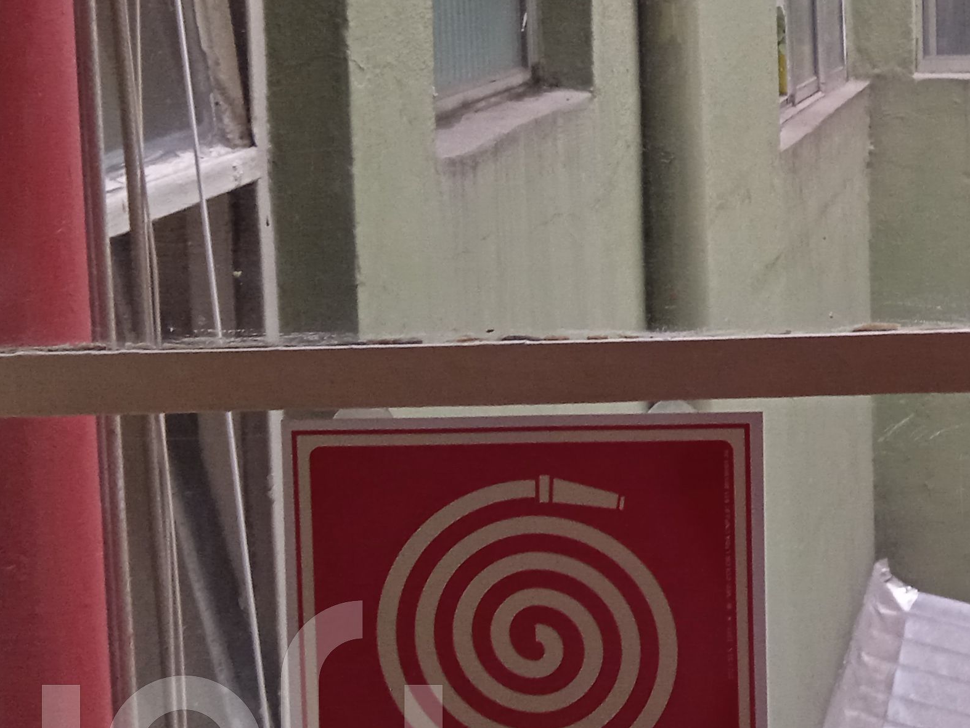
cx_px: 1112
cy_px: 60
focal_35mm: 74
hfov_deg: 24.3
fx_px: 2074
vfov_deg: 19.5
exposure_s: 1/30
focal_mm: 3.43
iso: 288
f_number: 2.2
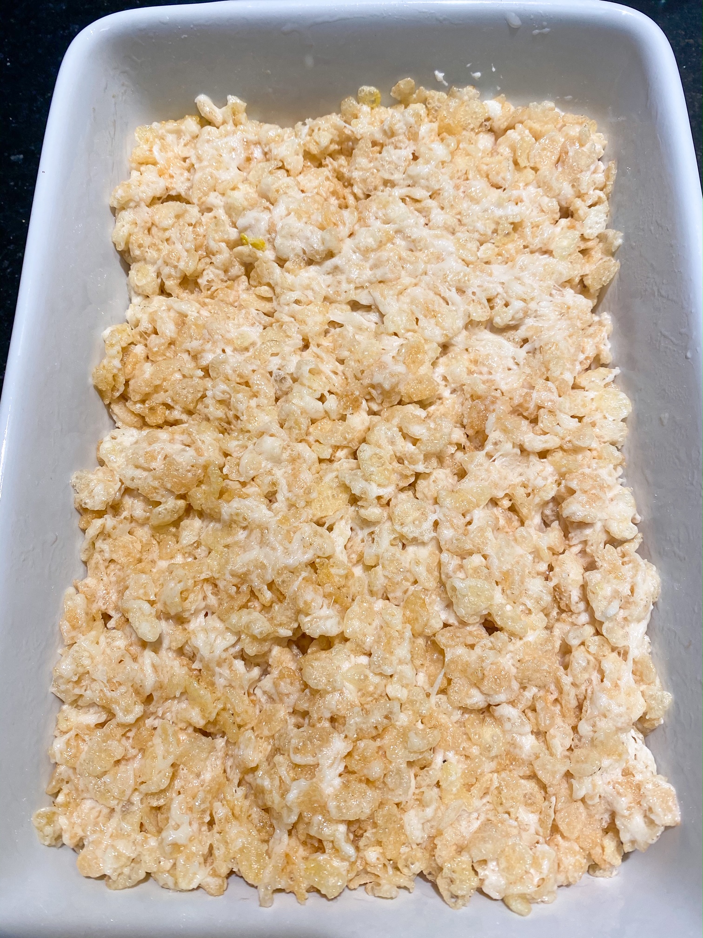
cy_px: 469
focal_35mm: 26
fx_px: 704
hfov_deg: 53.1
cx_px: 352
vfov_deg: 67.3
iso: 64
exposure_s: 1/120
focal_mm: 4.25
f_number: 1.8
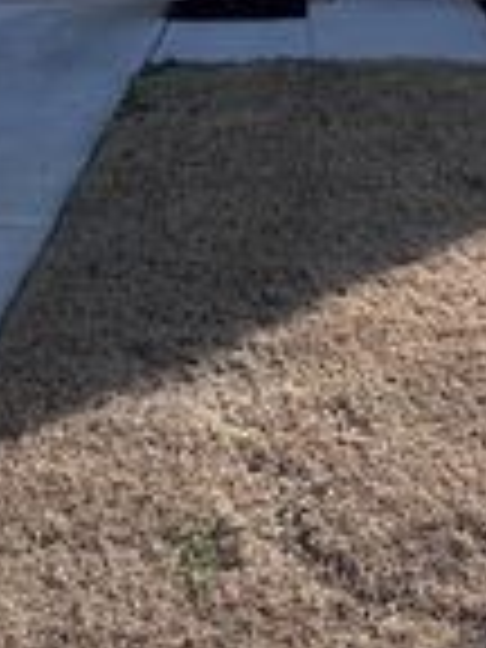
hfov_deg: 22.6
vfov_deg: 24.9
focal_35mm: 65
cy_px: -245
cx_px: 261
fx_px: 1217
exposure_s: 1/1114
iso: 40
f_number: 2.2
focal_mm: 2.22
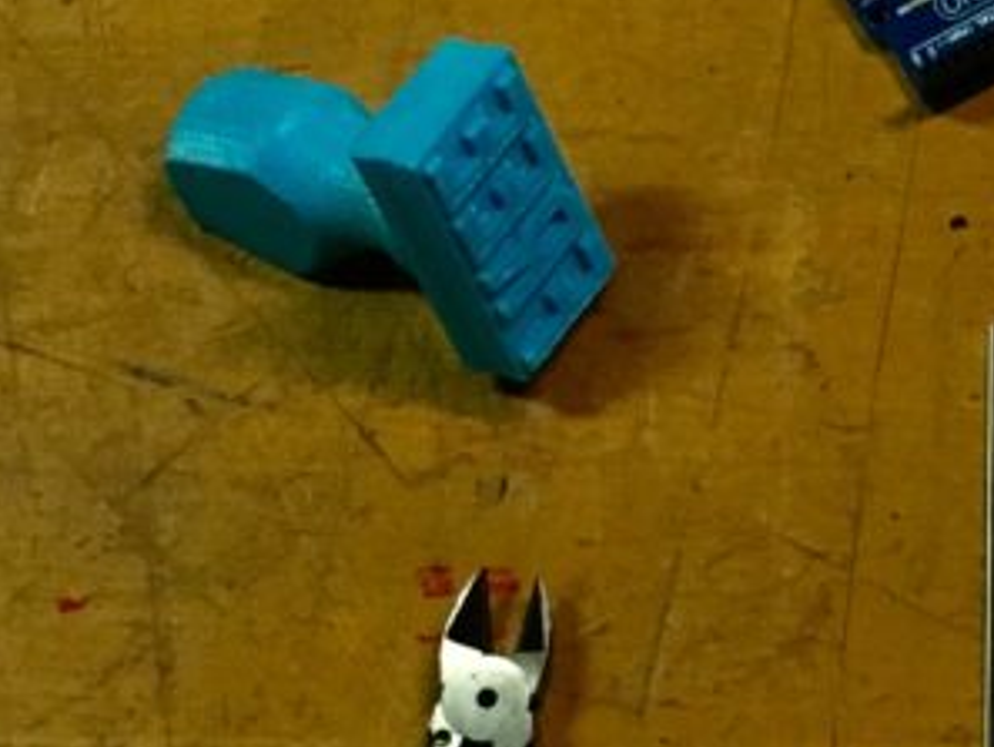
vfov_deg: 11.2
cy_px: 648
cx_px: 1340
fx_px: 3792
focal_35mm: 132
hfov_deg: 14.2
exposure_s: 1/30
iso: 160
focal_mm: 4.15
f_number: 2.2
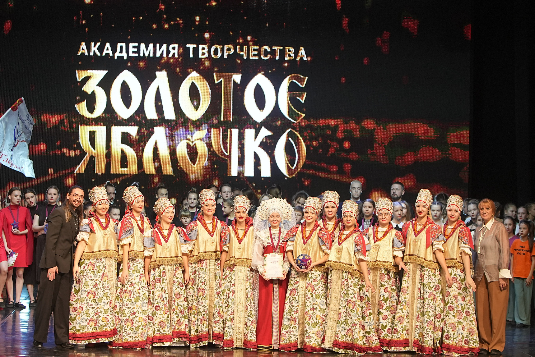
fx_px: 1620
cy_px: 178
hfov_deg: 18.8
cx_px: 268
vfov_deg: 12.6
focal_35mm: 109
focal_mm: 73
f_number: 4
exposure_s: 1/200
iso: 1250
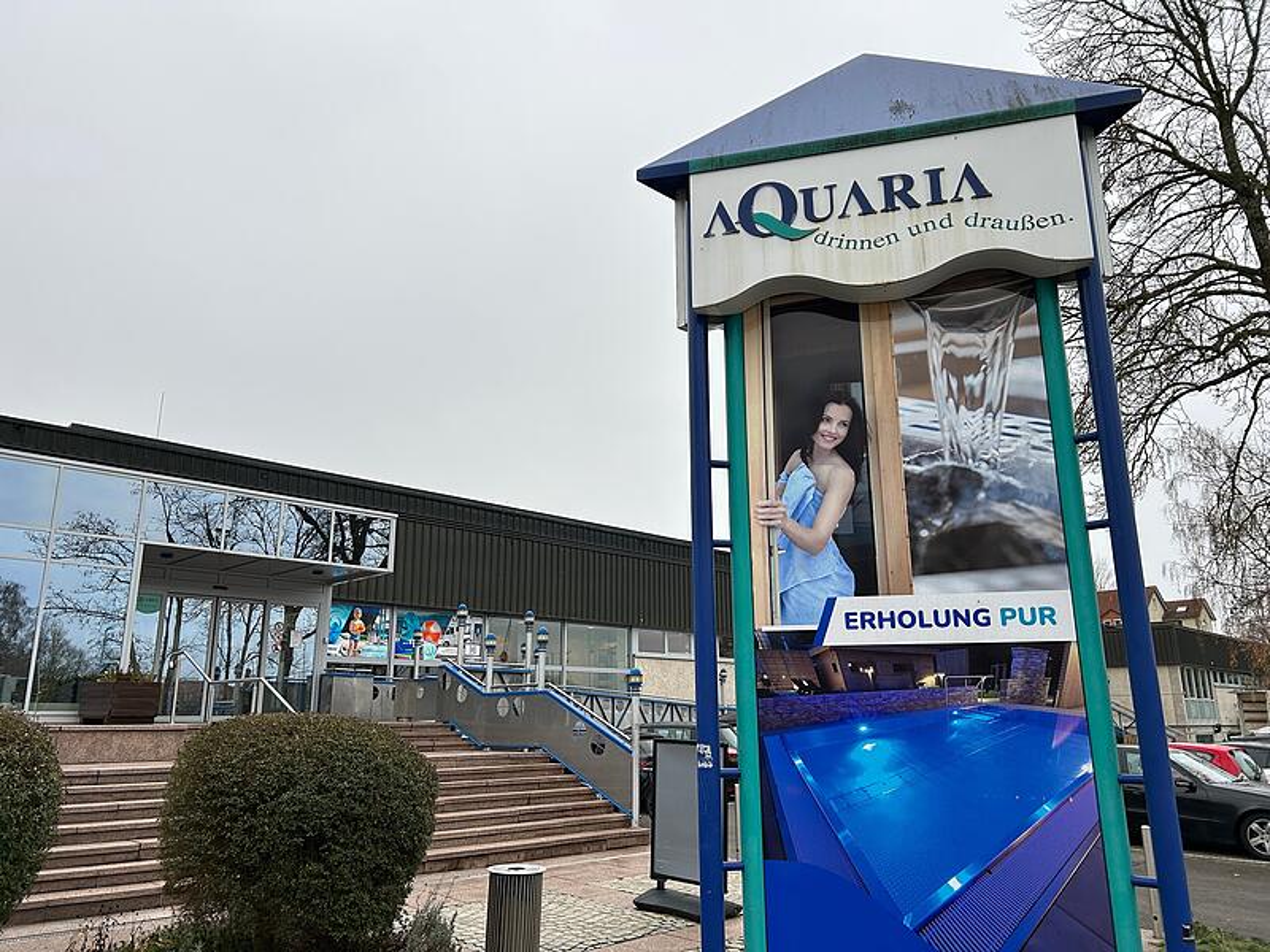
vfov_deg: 53.1
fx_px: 954
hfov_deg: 67.3
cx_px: 635
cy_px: 476
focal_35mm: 26
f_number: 1.5
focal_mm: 5.7
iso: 50
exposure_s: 1/561
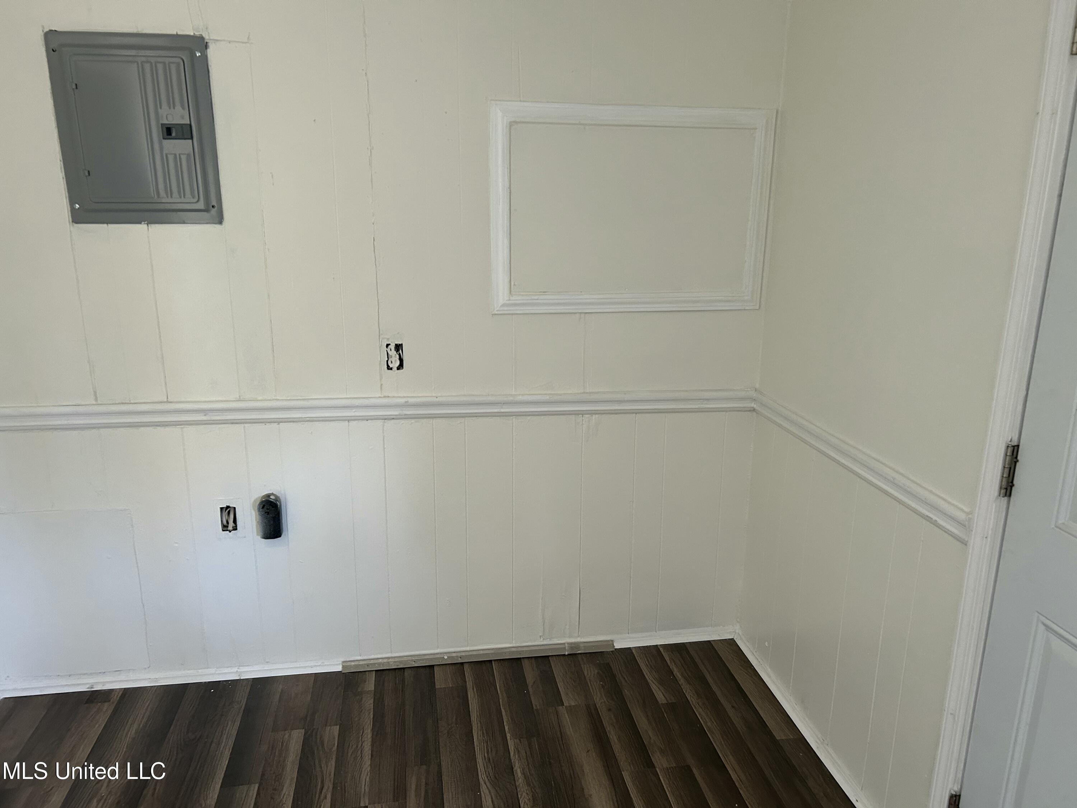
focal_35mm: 26
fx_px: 809
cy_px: 404
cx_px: 538
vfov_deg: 53.1
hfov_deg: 67.3
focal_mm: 5.7
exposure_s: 1/60
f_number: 1.5
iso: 200
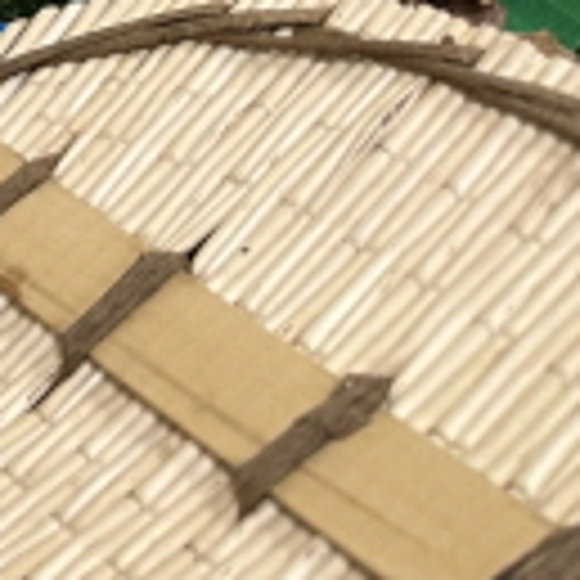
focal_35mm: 118
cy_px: -418
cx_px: -814
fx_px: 2237
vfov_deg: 13.5
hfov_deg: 11.9
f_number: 1.78
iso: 160
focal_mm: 6.86
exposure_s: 1/120
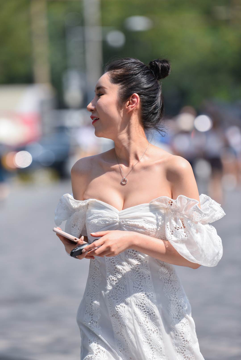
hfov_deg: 6.9
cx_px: 120
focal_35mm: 200
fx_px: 2006
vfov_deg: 10.3
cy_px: 180
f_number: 3.5
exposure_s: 1/1250
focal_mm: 200
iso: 100
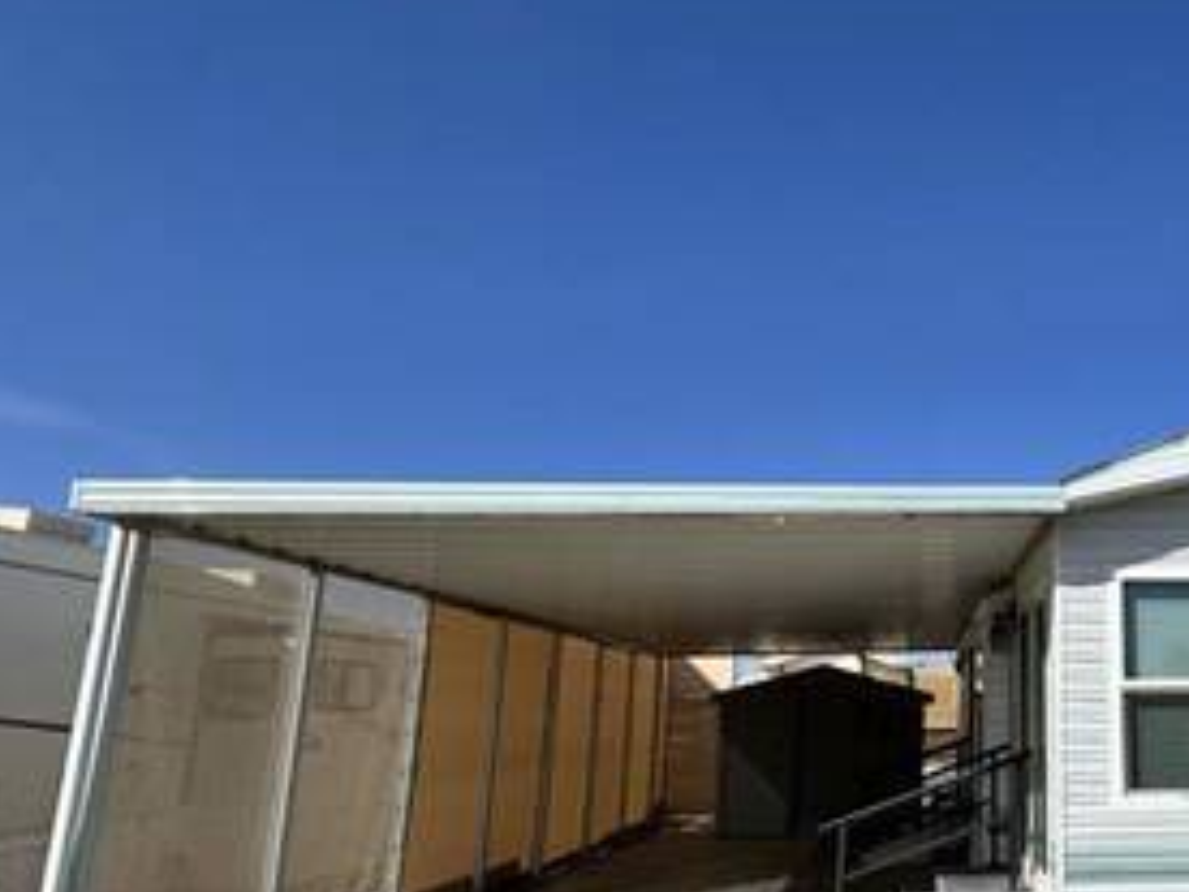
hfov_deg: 59.3
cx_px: 1025
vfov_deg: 52.4
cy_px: 565
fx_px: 893
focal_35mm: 26
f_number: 2.2
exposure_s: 1/3906
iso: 50
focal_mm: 2.22
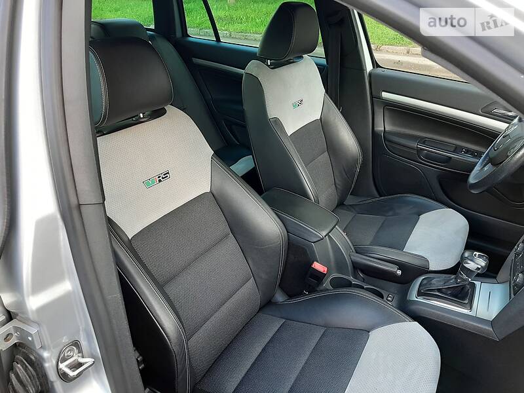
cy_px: 196
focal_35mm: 26
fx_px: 394
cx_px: 262
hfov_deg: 67.3
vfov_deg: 53.1
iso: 50
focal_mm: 3.9
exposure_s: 1/50
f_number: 1.7
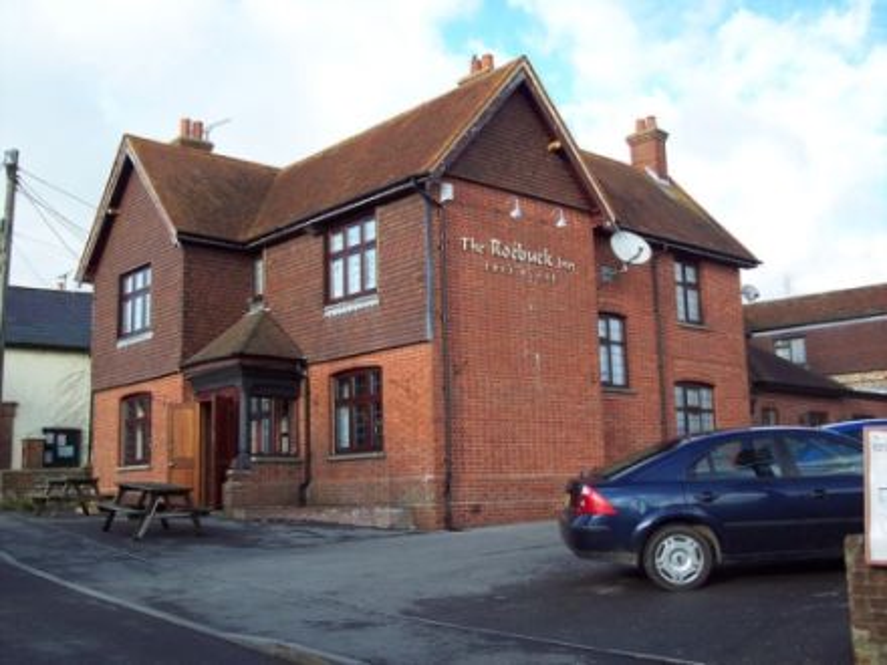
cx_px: 444
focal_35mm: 39
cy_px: 332
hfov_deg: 47.9
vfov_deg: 36.8
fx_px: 999
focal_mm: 8
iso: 100
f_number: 3.4
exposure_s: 1/250
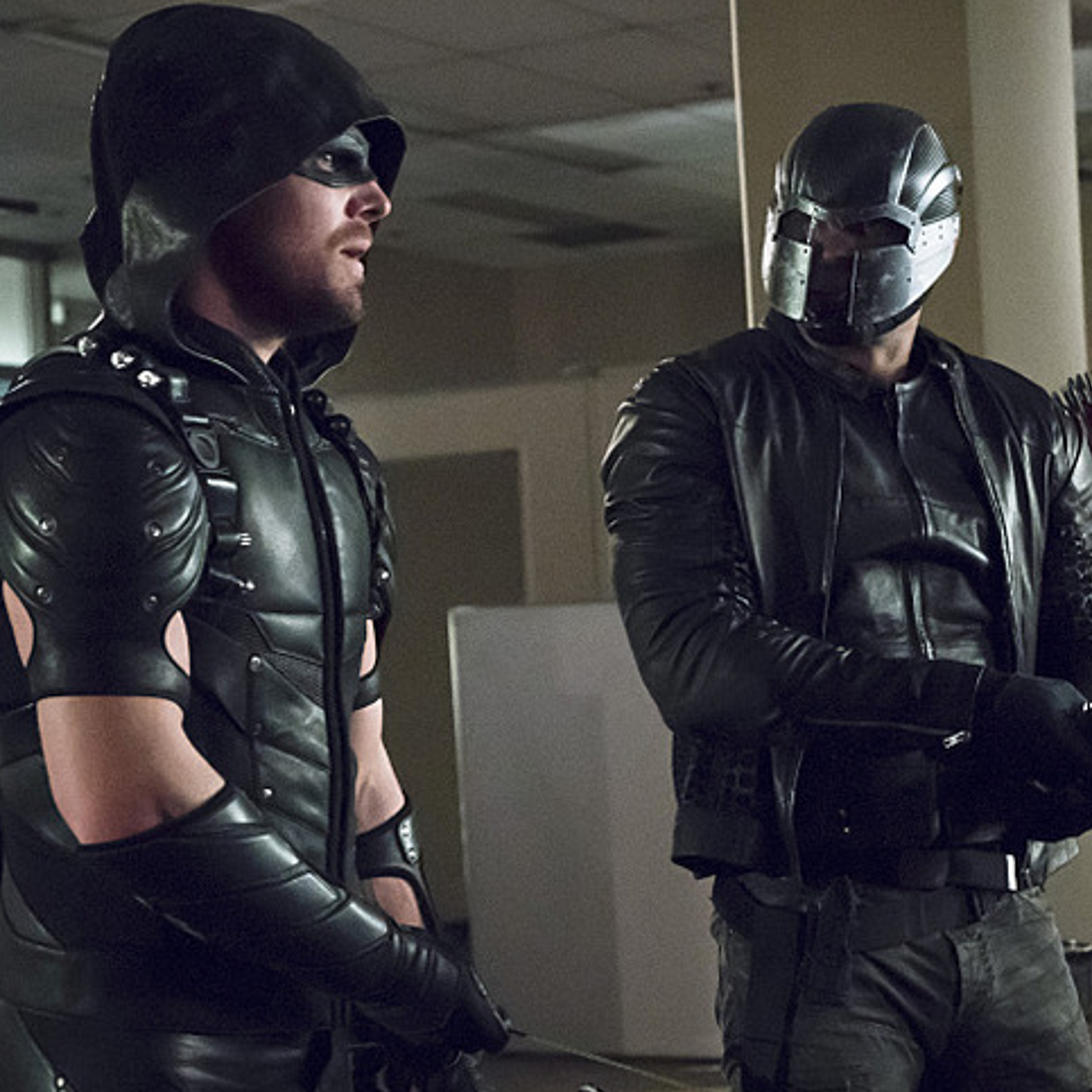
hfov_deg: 29.0
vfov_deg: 29.1
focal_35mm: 59
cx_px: 640
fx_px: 2106
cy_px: 545
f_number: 4
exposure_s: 1/100
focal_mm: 43
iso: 8000
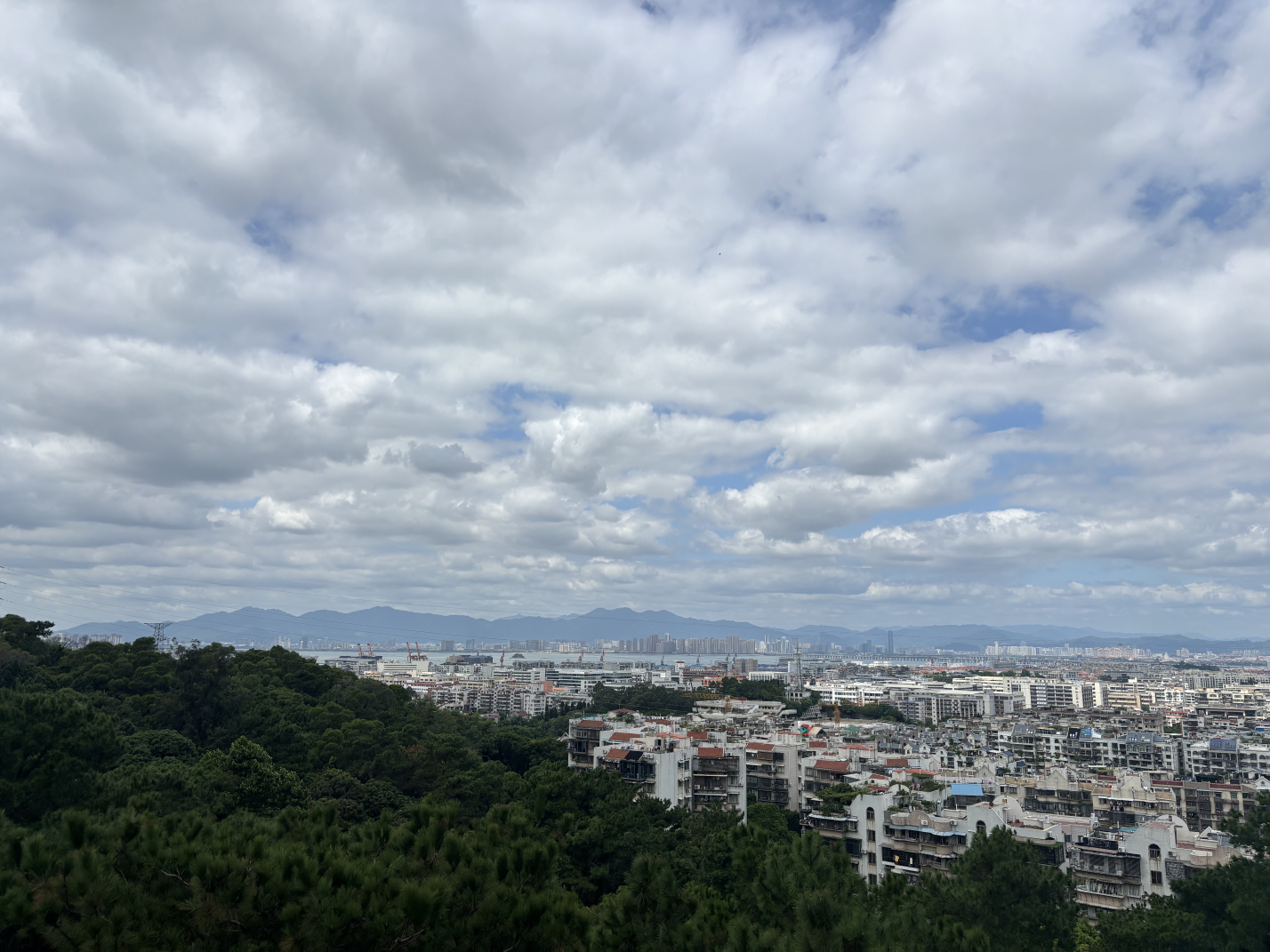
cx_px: 635
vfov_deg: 53.1
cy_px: 476
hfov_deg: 67.3
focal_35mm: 26
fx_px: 954
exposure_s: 1/7692
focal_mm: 5.96
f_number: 1.6
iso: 50
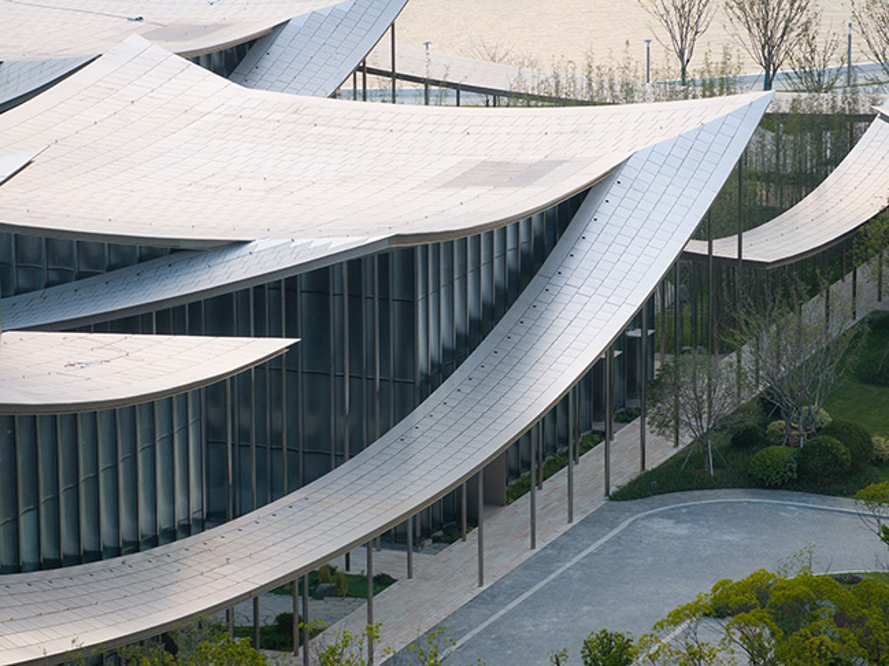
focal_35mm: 166
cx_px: 444
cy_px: 333
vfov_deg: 8.9
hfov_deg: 11.9
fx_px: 4261
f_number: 3.4
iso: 100
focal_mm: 30.71
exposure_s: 1/40
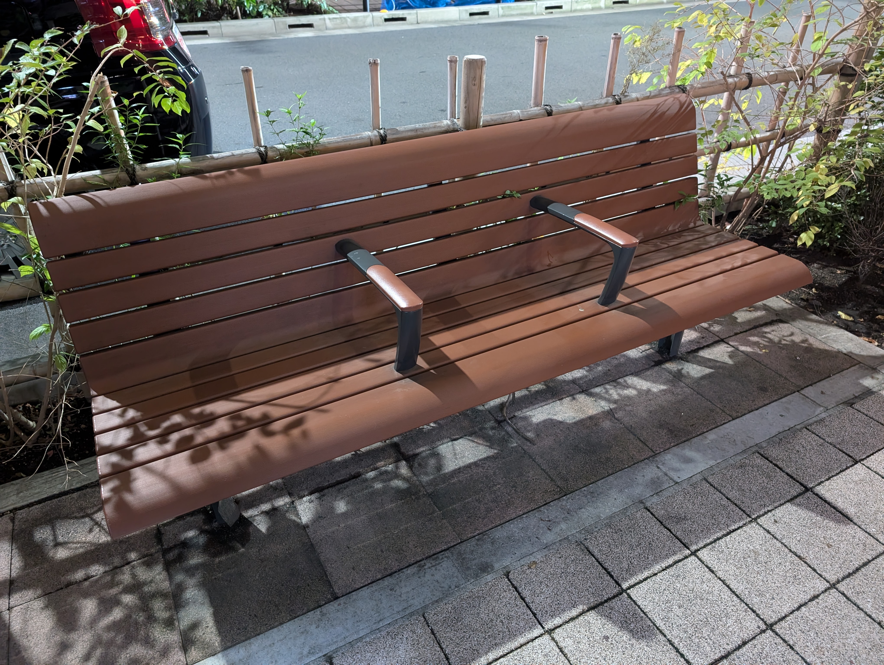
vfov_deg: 56.9
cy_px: 332
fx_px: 614
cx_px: 442
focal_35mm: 24
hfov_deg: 71.5
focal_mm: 6.9
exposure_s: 1/19.9
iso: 1349
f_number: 1.68
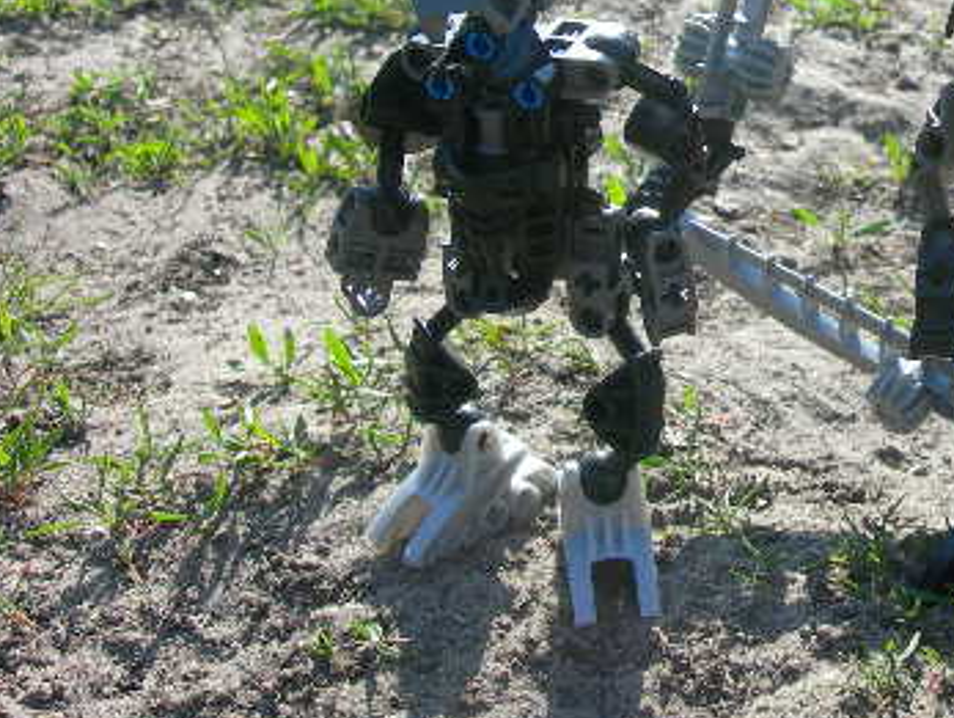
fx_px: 1931
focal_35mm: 70
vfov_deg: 20.9
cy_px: 165
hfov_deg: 27.0
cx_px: 817
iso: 50
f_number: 4.8
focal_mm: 7.8
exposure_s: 1/213
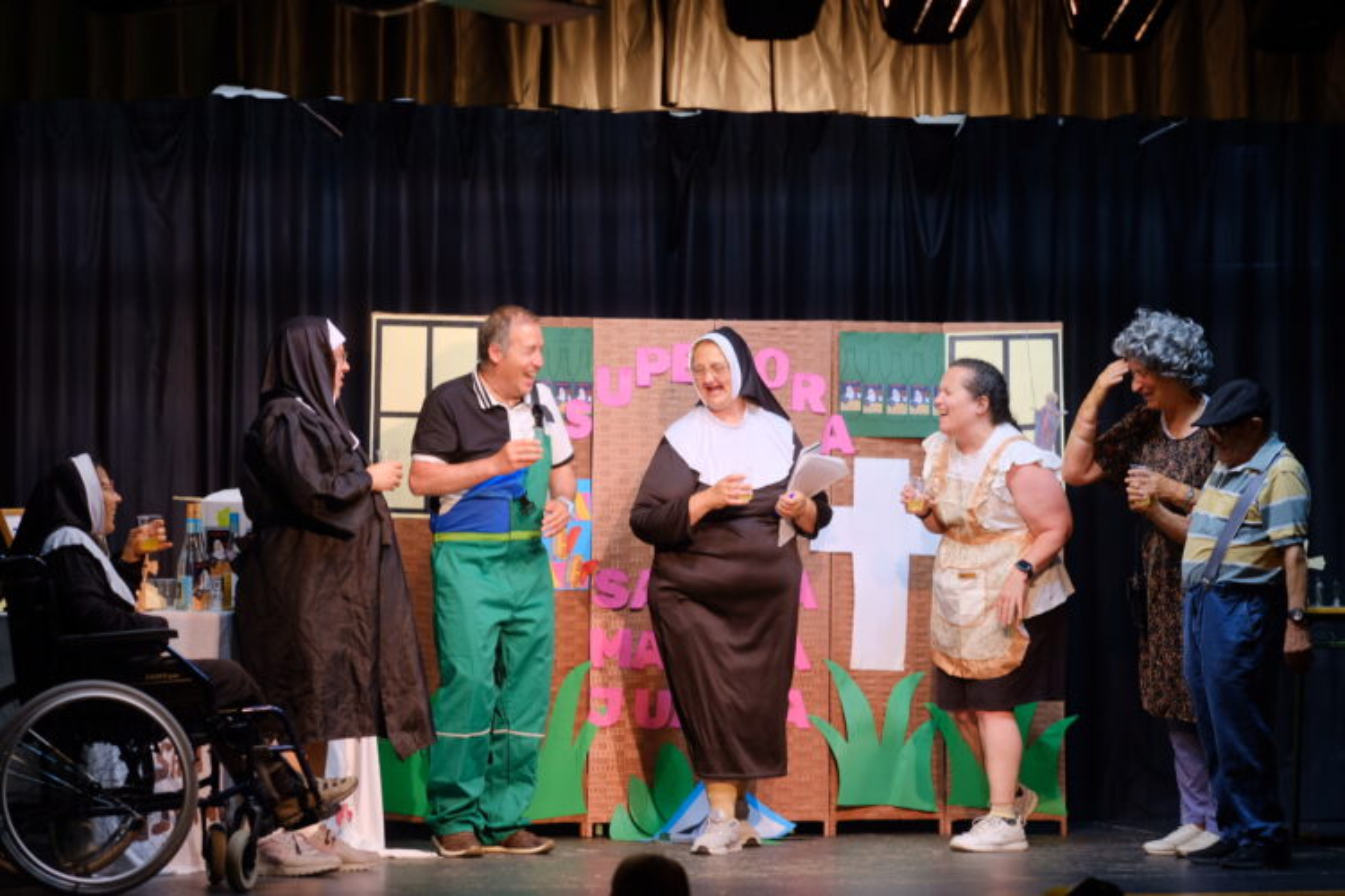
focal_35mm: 135
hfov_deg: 15.2
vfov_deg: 10.2
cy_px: 448
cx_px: 672
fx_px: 5043
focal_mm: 90
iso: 400
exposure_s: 1/180
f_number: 2
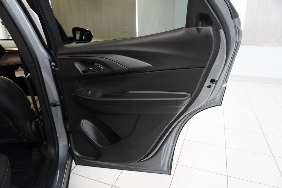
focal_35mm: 24
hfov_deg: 73.7
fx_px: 188
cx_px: 141
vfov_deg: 53.1
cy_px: 94
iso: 1600
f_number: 3.5
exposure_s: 1/30
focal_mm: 16
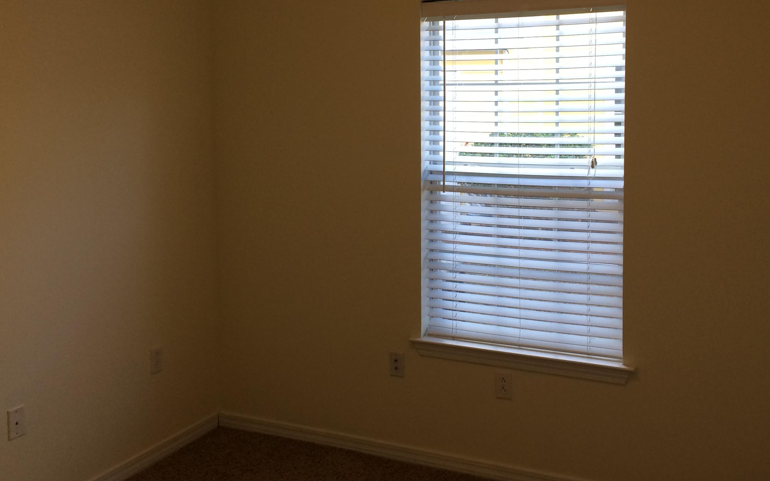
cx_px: 422
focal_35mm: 39
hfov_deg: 50.3
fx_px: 818
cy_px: 149
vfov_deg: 32.4
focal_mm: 4.15
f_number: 2.2
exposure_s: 1/40
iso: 40
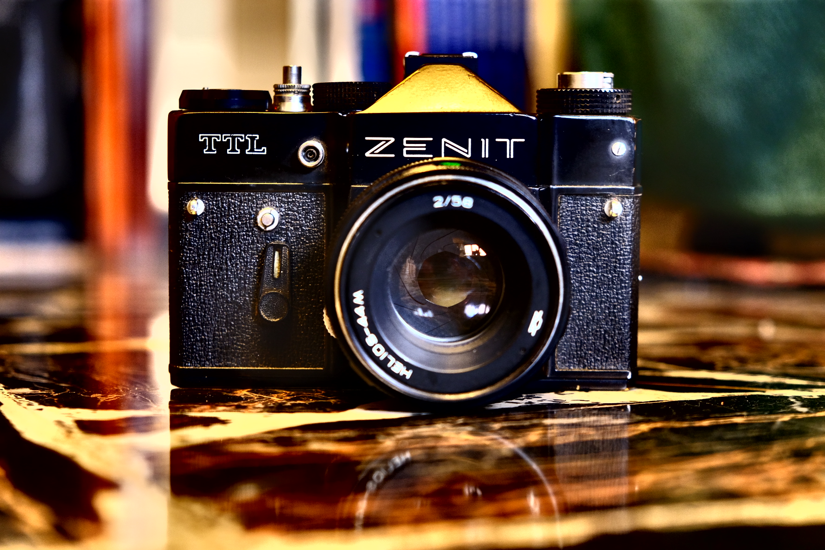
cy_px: 275
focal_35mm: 67
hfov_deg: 30.1
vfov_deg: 20.3
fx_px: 1535
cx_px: 412
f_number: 4
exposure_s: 1/8.5
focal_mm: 44.4
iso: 800
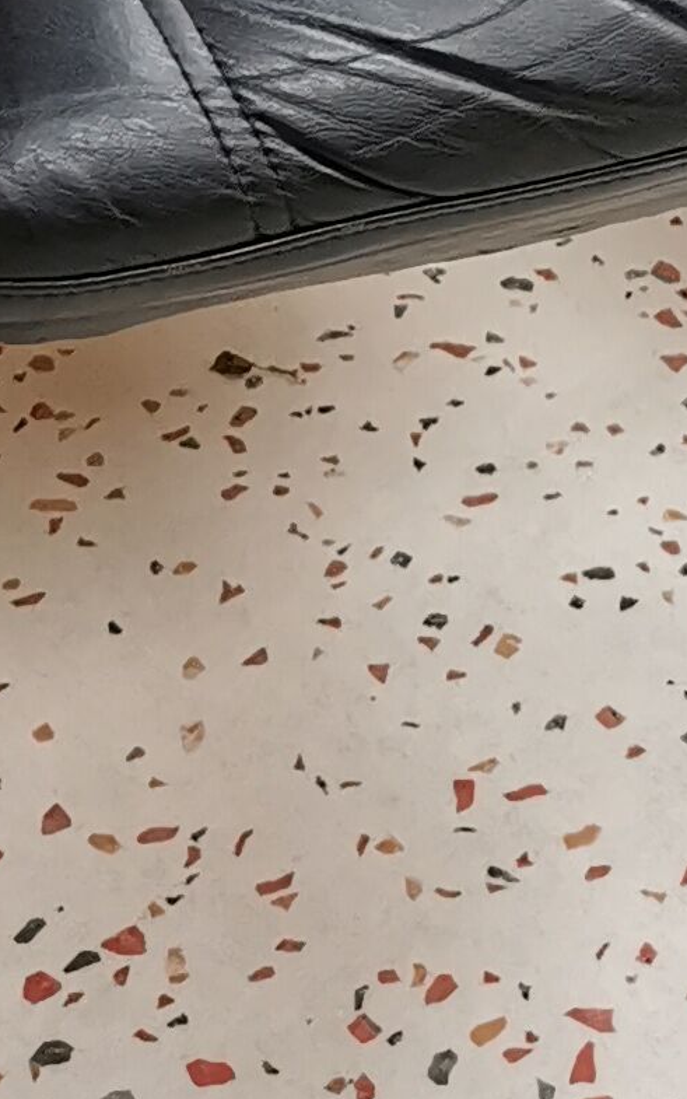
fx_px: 3982
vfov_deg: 14.5
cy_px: -599
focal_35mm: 133
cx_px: 714
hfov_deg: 9.8
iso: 400
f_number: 1.8
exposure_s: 1/100
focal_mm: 5.58
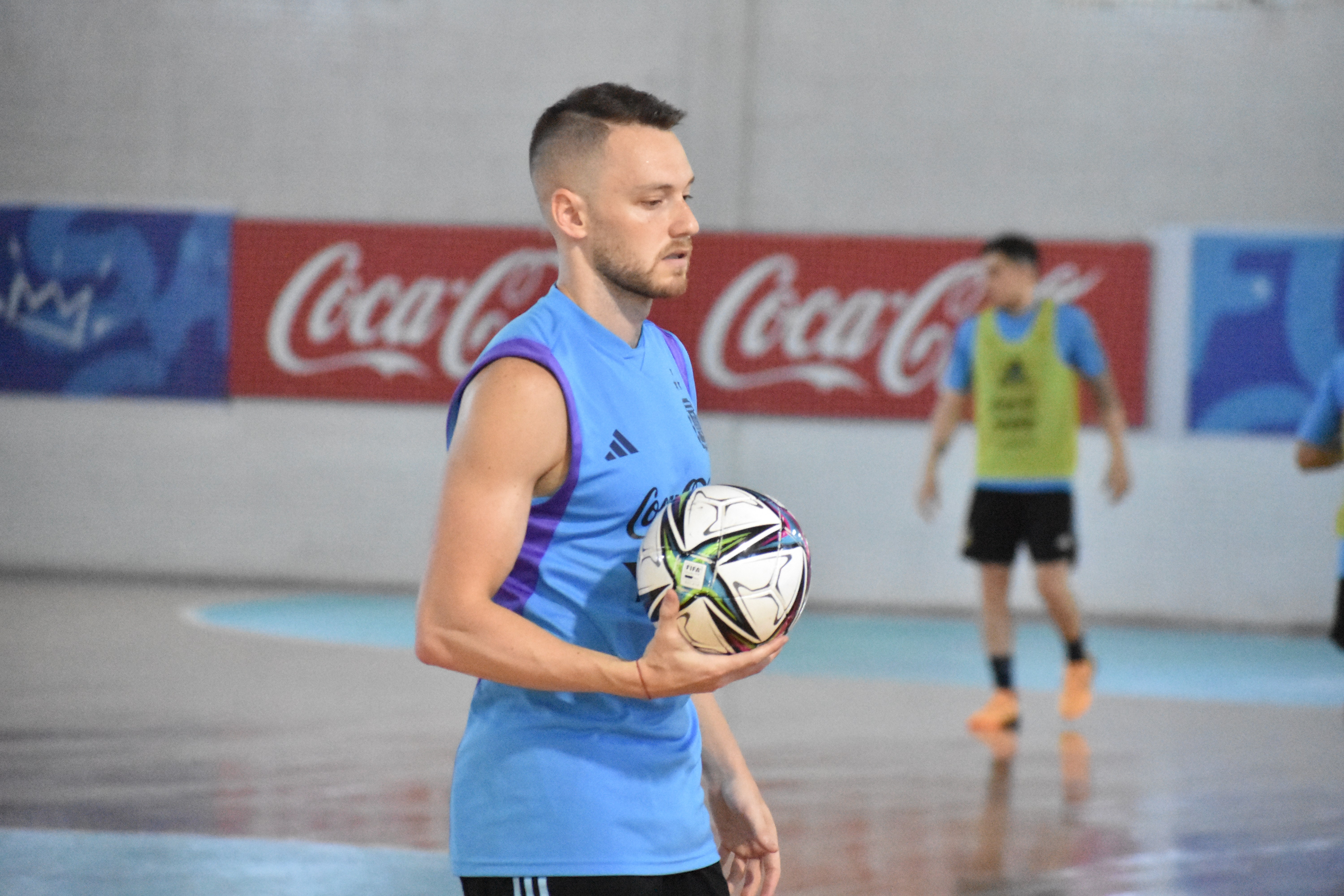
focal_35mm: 232
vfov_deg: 5.9
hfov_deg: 8.9
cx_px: 672
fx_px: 8679
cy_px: 448
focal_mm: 155
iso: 12800
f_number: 5
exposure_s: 1/1000
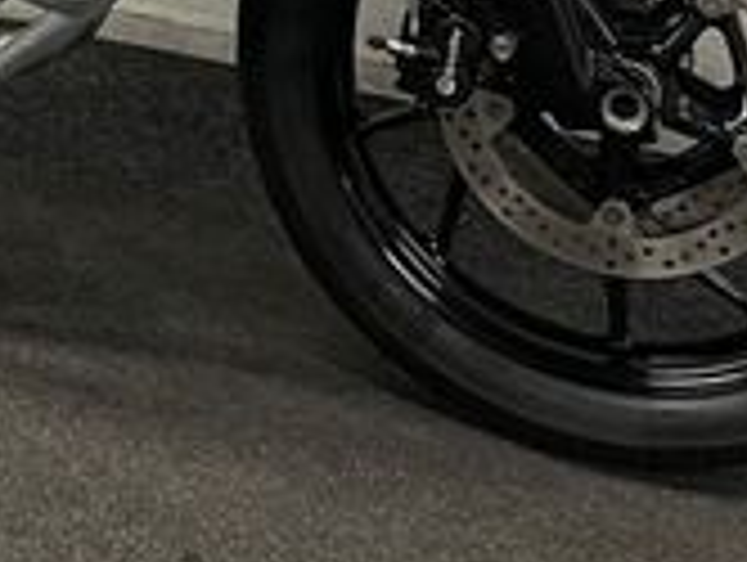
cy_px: -459
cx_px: -94
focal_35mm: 100
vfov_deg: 13.3
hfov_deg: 18.8
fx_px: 2161
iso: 80
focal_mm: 5.1
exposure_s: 1/50
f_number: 1.6
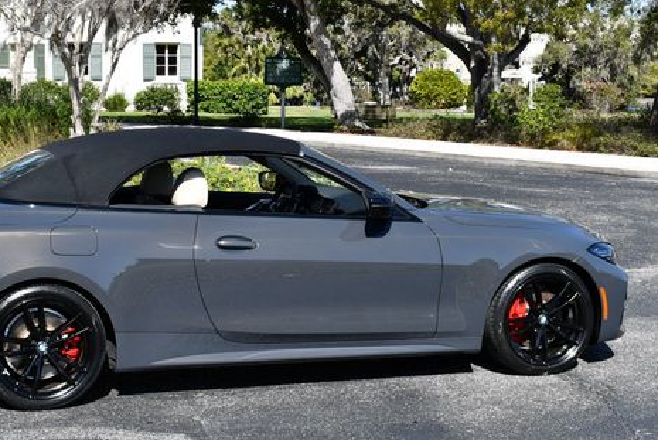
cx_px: 212
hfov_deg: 30.2
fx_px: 1207
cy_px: 156
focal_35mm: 66
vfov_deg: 20.6
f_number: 8
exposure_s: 1/250
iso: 125
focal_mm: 24
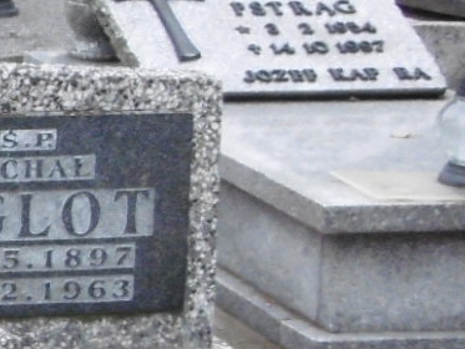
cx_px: -711
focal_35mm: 236
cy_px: 128
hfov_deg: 7.7
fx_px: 3171
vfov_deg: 6.3
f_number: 3.8
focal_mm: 7.7
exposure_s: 1/60
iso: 250
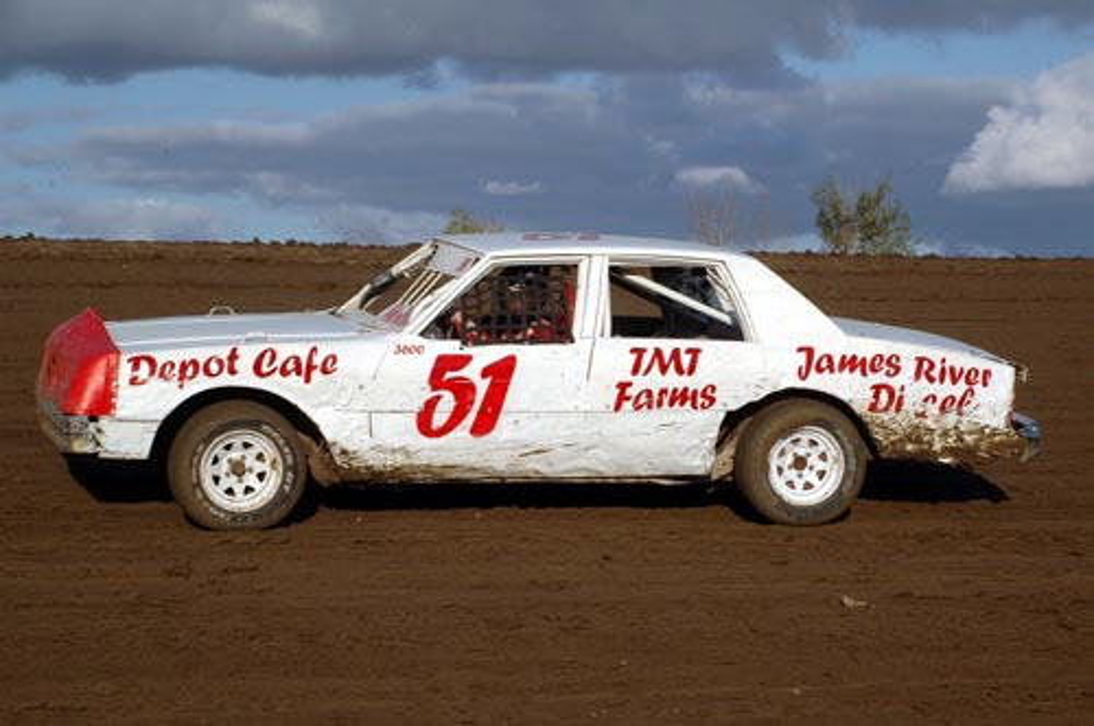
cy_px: 363
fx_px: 3187
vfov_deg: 13.0
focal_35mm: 105
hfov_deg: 19.5
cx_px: 547
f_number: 11
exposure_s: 1/500
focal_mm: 70
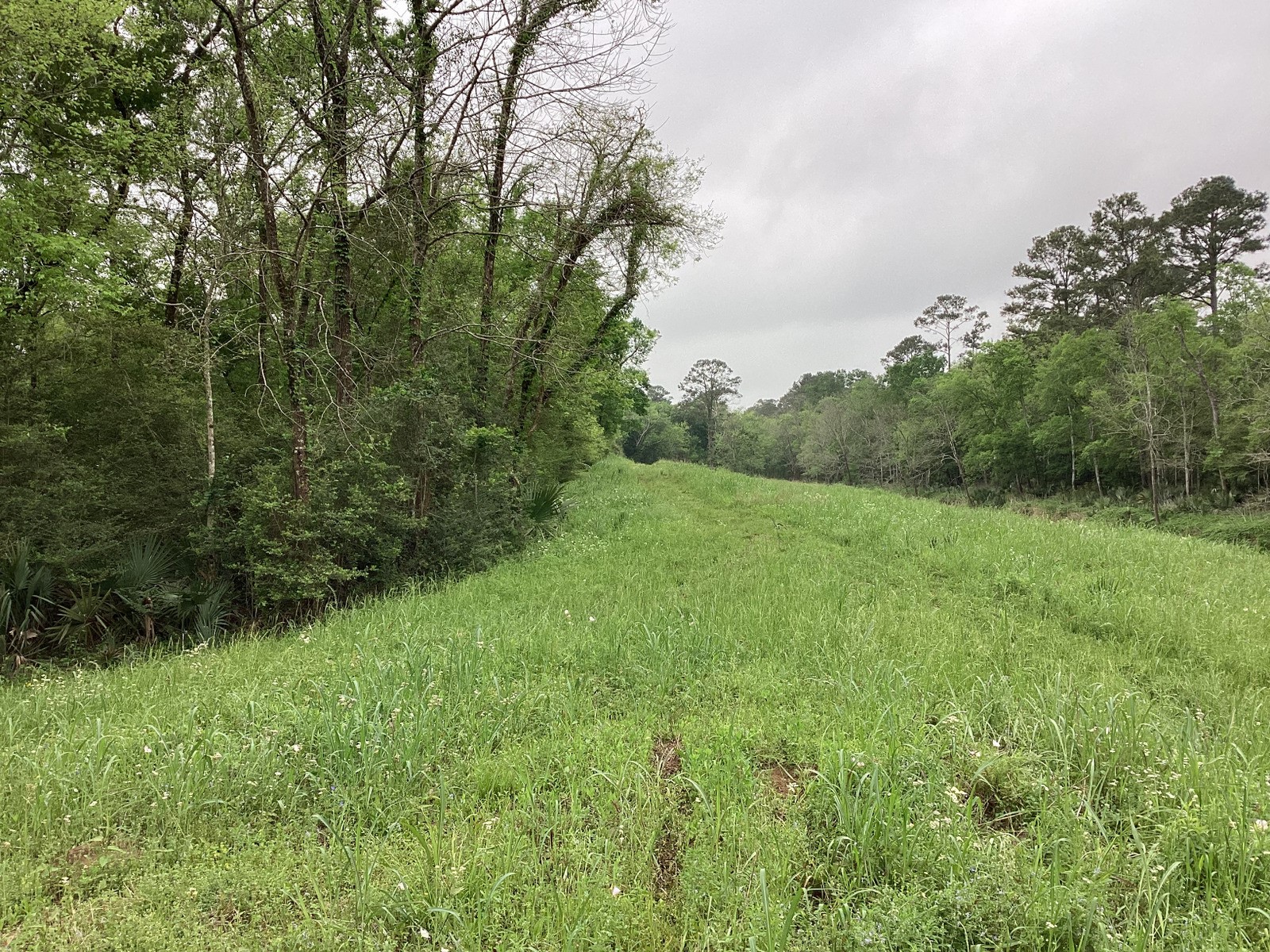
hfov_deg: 58.4
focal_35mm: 31
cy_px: 476
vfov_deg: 45.4
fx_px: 1137
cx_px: 635
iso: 25
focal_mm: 3.3
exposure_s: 1/160
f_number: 2.4
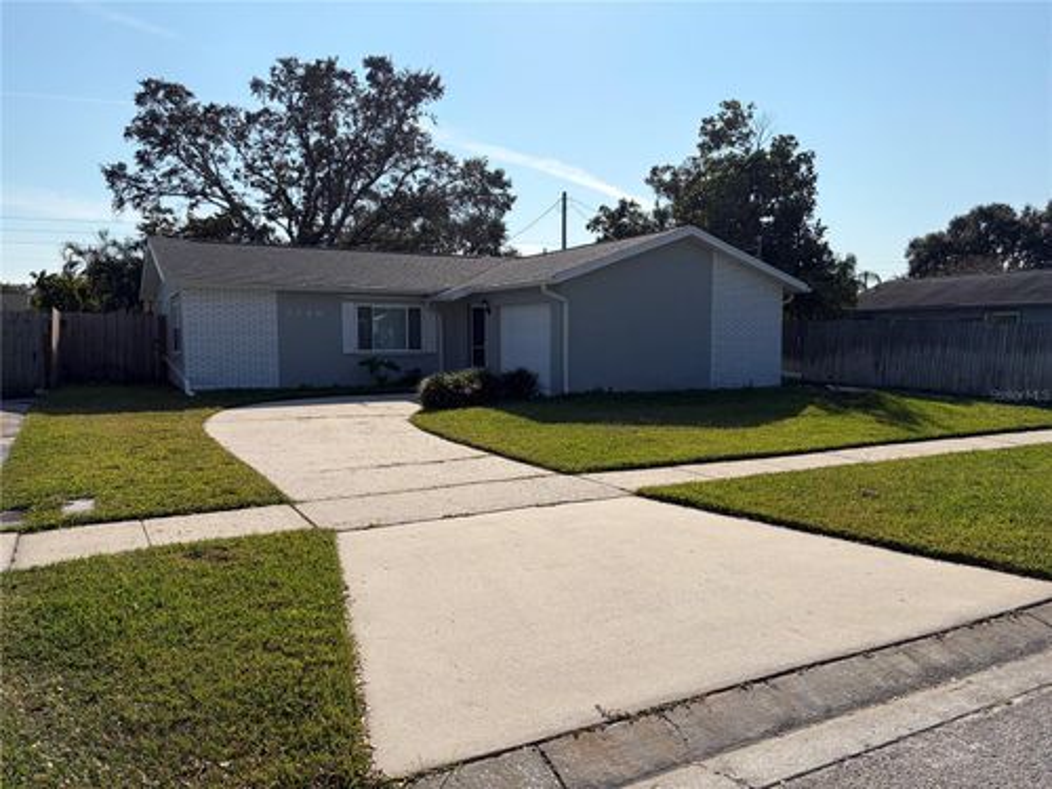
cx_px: 526
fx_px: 790
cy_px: 394
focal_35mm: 26
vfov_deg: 53.1
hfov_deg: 67.3
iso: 50
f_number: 1.6
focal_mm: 5.96
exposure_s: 1/7813
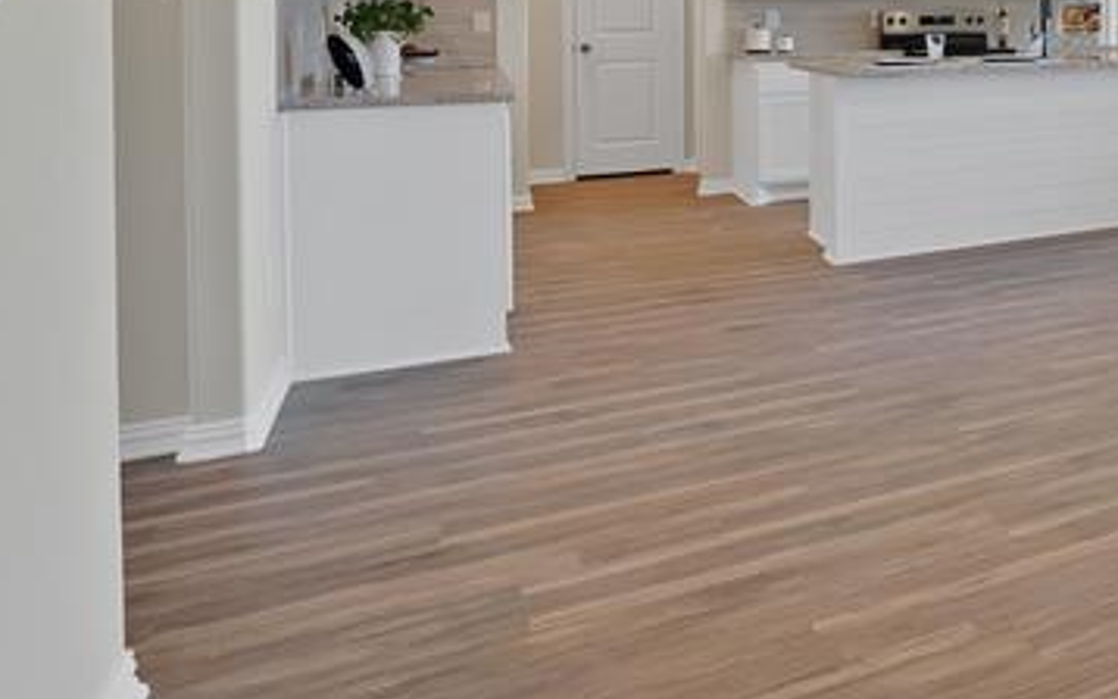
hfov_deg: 39.9
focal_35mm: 35
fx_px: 1067
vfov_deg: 33.6
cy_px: 25
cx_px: 1333
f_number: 9
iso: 640
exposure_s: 1/6
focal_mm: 12
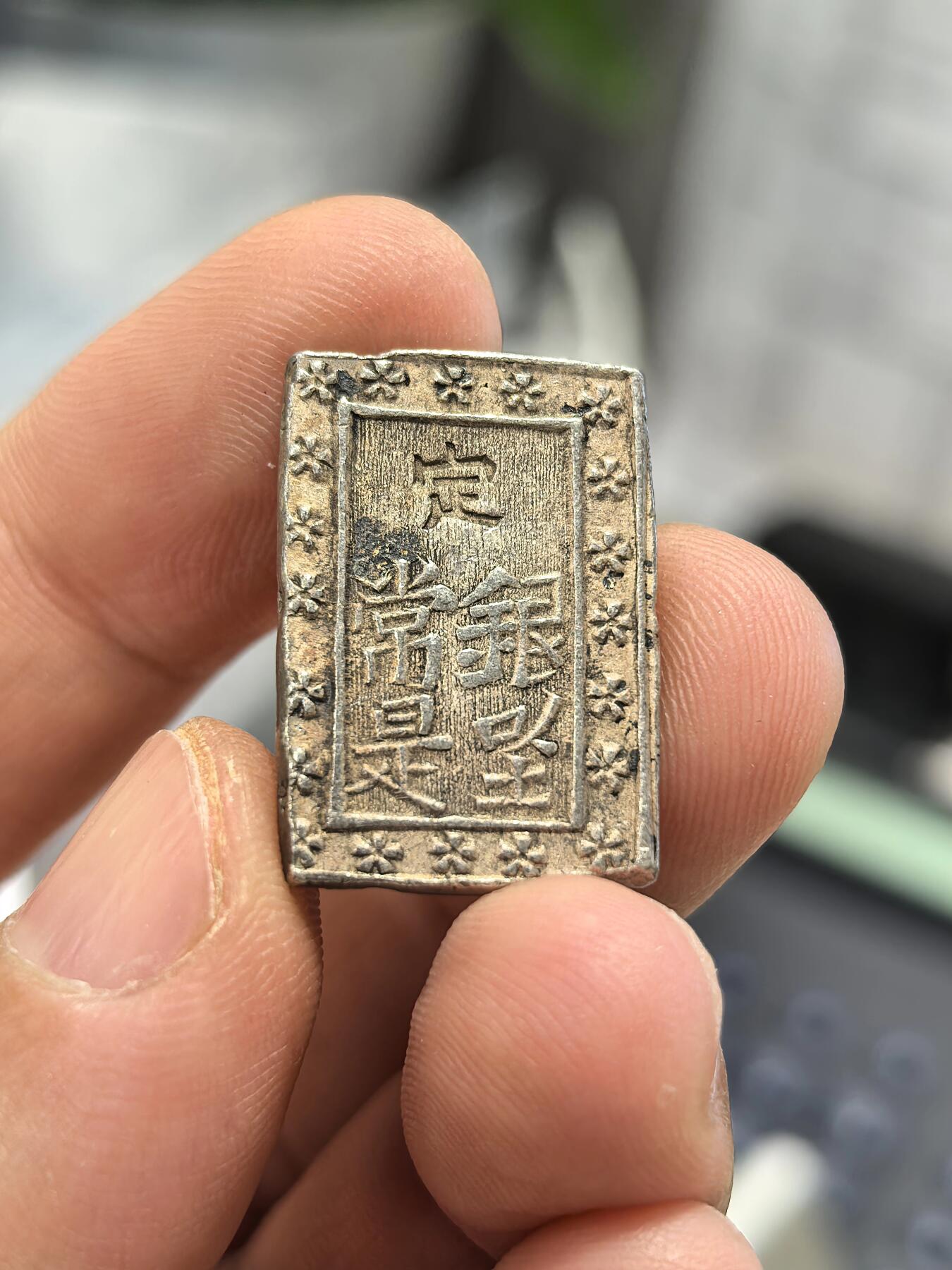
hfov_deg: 27.0
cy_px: 635
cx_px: 476
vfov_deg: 35.5
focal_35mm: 54
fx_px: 1980
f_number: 2
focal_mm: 6.98
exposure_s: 1/50
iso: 250
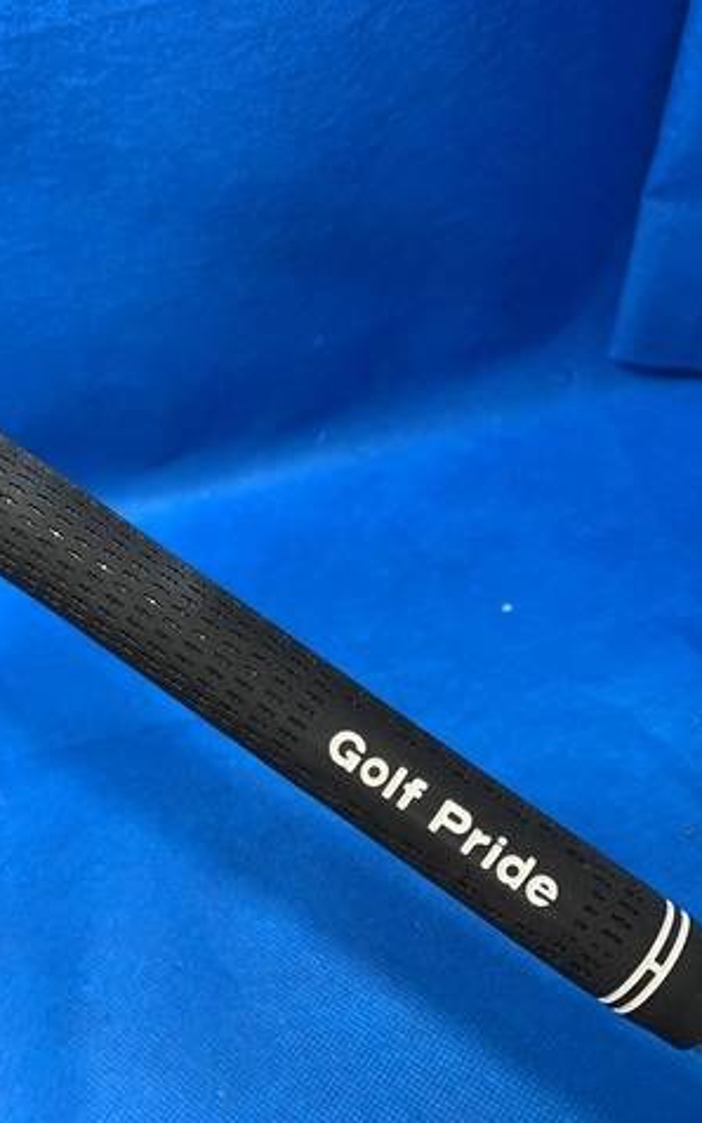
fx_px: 1133
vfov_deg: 52.8
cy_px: 560
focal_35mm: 37
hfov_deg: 33.1
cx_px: 106
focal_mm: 4.25
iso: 125
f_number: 1.8
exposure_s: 1/60
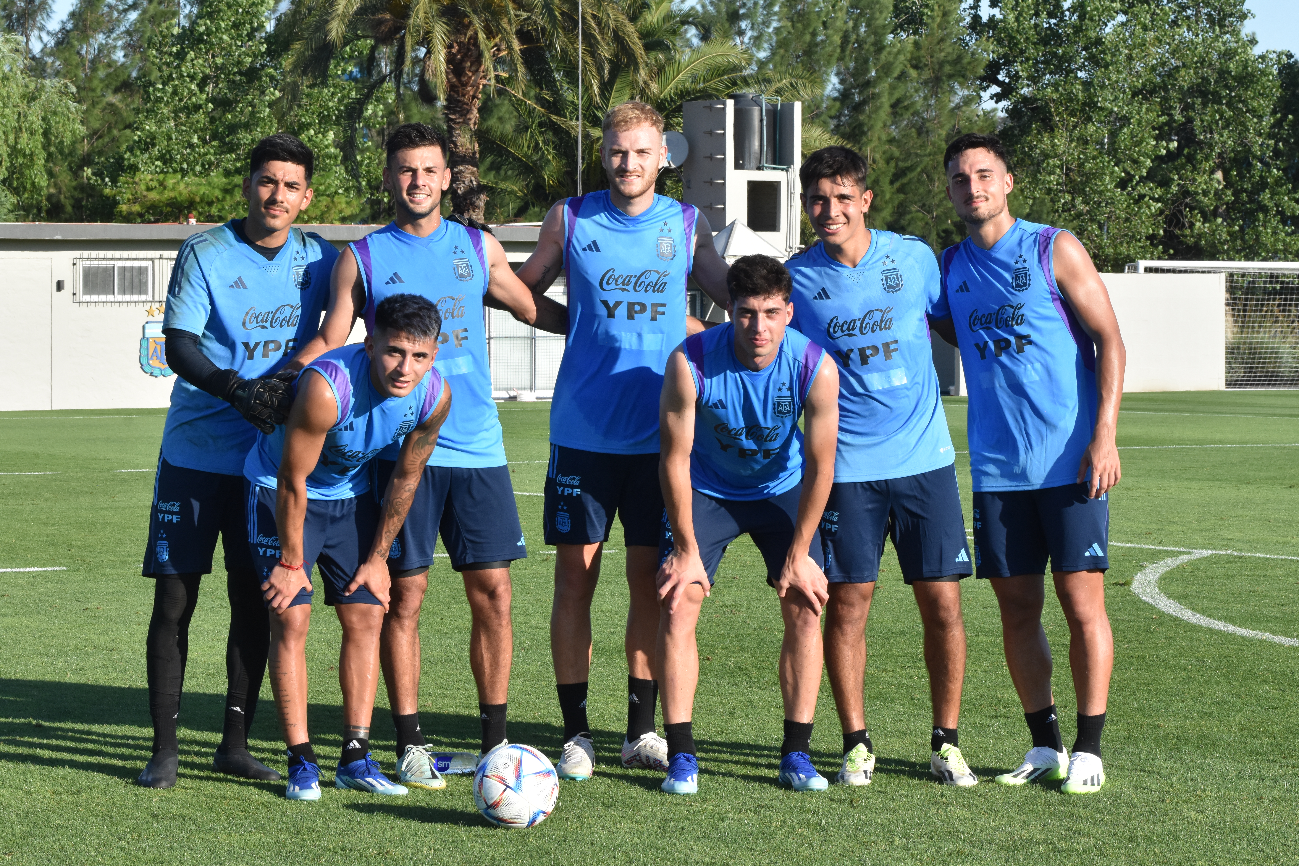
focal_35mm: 105
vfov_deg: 13.0
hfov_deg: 19.5
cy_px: 433
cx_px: 650
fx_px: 3788
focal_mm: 70
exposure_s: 1/640
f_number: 13
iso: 1000
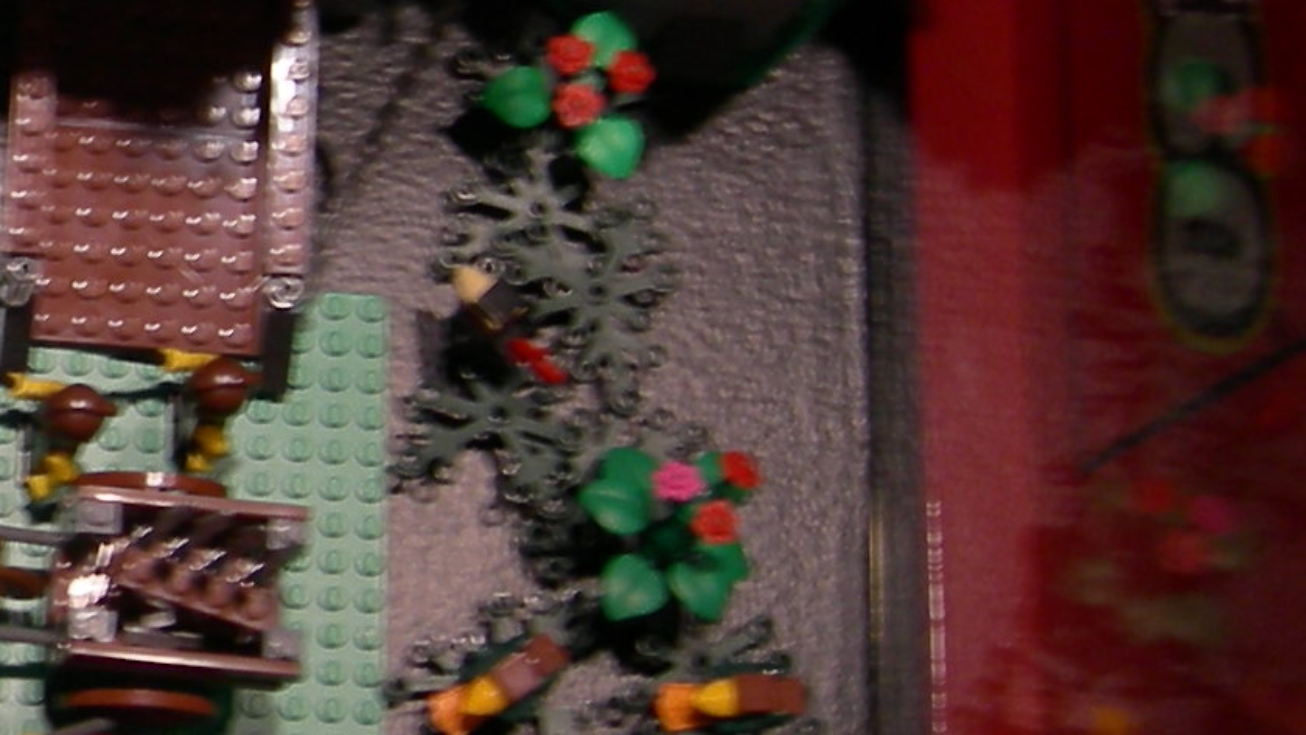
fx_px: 4191
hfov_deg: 16.4
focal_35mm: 121
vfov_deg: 10.0
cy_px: 169
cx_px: -560
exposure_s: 1/11
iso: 64
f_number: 2.7
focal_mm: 7.5
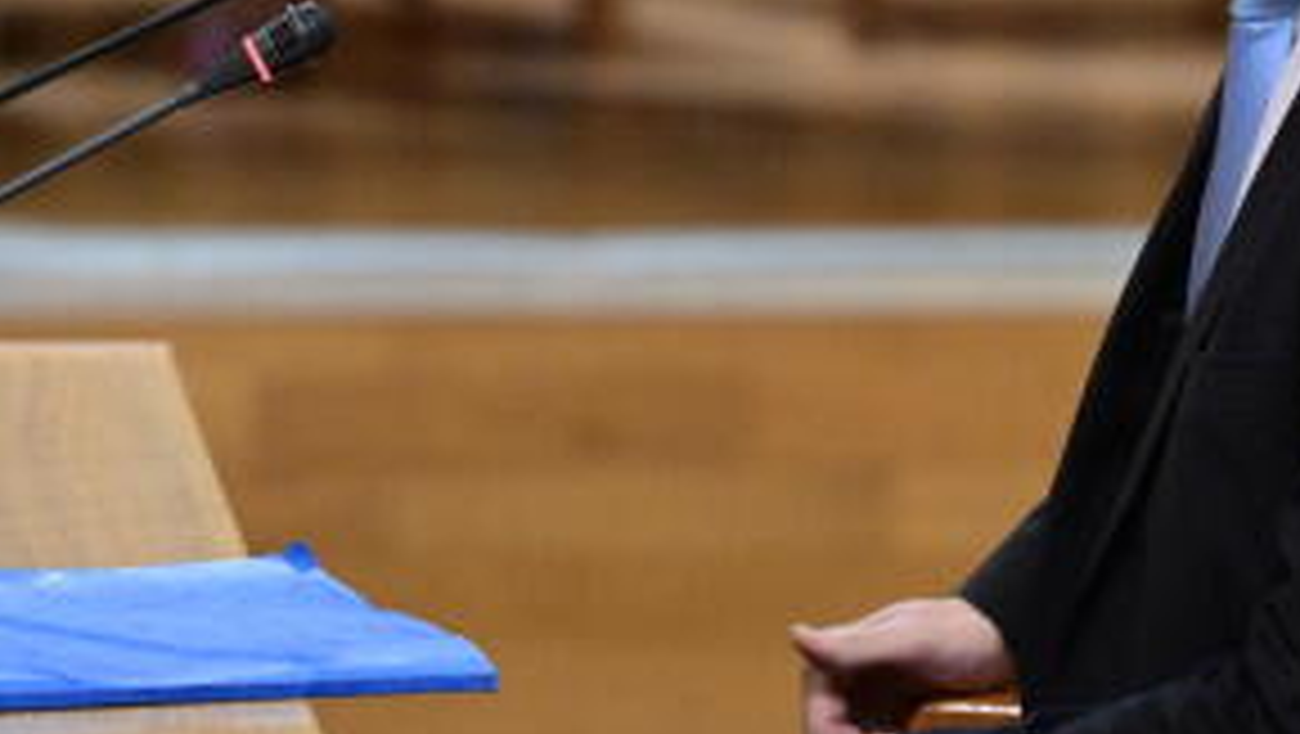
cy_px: 45
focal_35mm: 478
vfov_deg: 2.5
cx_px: 976
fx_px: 16488
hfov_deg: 4.5
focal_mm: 200
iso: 8000
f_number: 4
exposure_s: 1/200
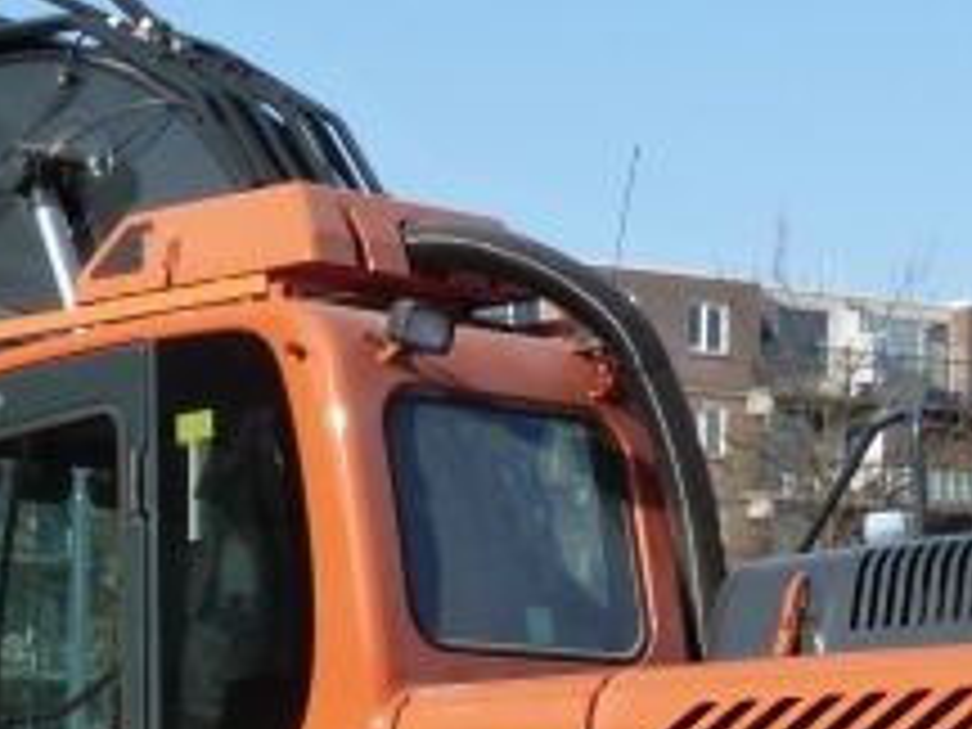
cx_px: 346
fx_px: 3959
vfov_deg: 10.3
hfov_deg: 14.0
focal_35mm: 141
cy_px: 878
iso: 125
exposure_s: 1/250
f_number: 5.6
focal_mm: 6.8
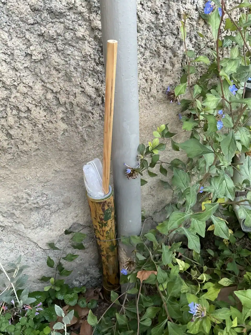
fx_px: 280
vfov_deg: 61.7
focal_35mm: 29
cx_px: 126
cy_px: 168
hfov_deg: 48.2
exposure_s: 1/60
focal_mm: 3
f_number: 1.8
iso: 160
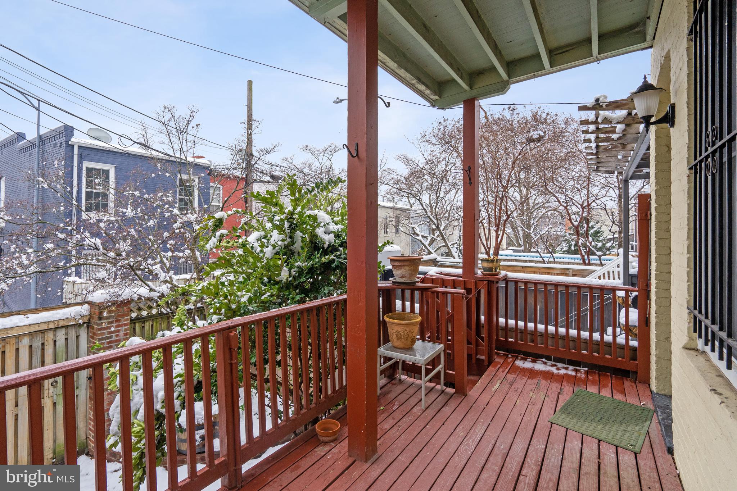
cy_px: 246
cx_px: 368
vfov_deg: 73.7
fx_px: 328
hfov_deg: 96.7
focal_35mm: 16
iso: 500
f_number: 8
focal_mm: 16
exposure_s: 1/160
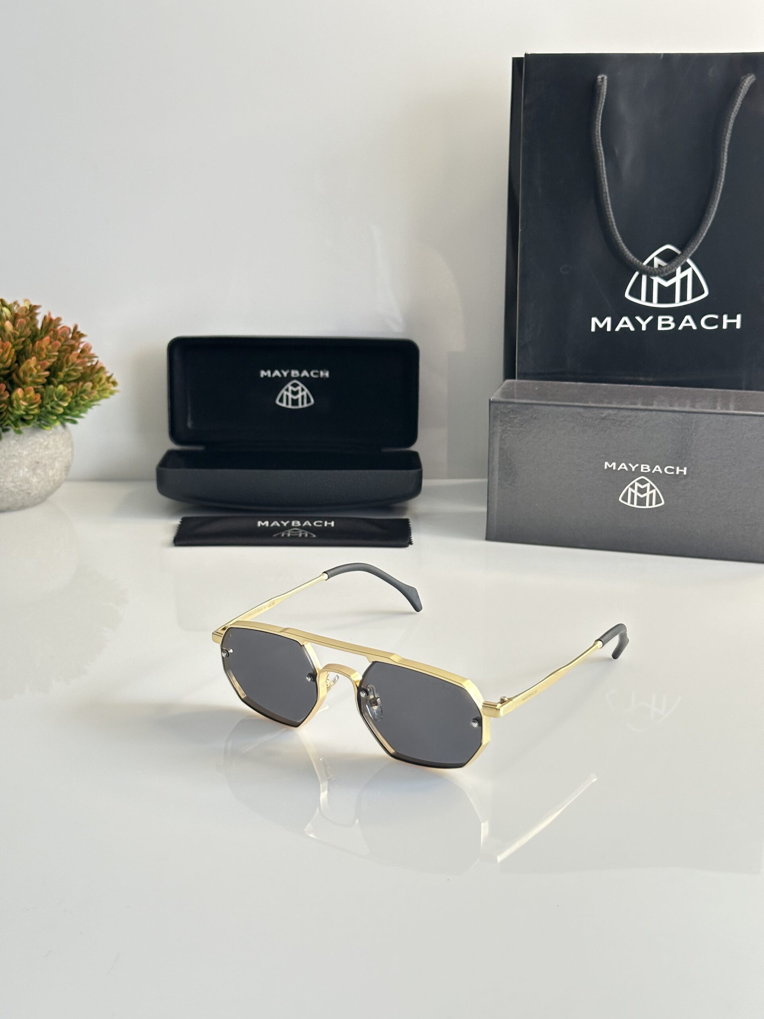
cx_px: 382
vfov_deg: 39.7
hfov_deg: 30.3
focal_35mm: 48
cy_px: 510
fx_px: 1413
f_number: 1.78
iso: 160
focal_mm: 6.86
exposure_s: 1/60
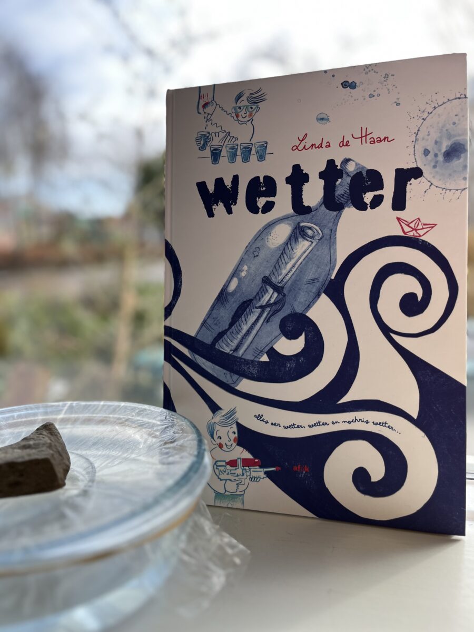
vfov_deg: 67.3
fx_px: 475
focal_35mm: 26
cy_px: 316
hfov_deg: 53.1
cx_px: 237
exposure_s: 1/265
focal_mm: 5.1
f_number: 1.6
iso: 50
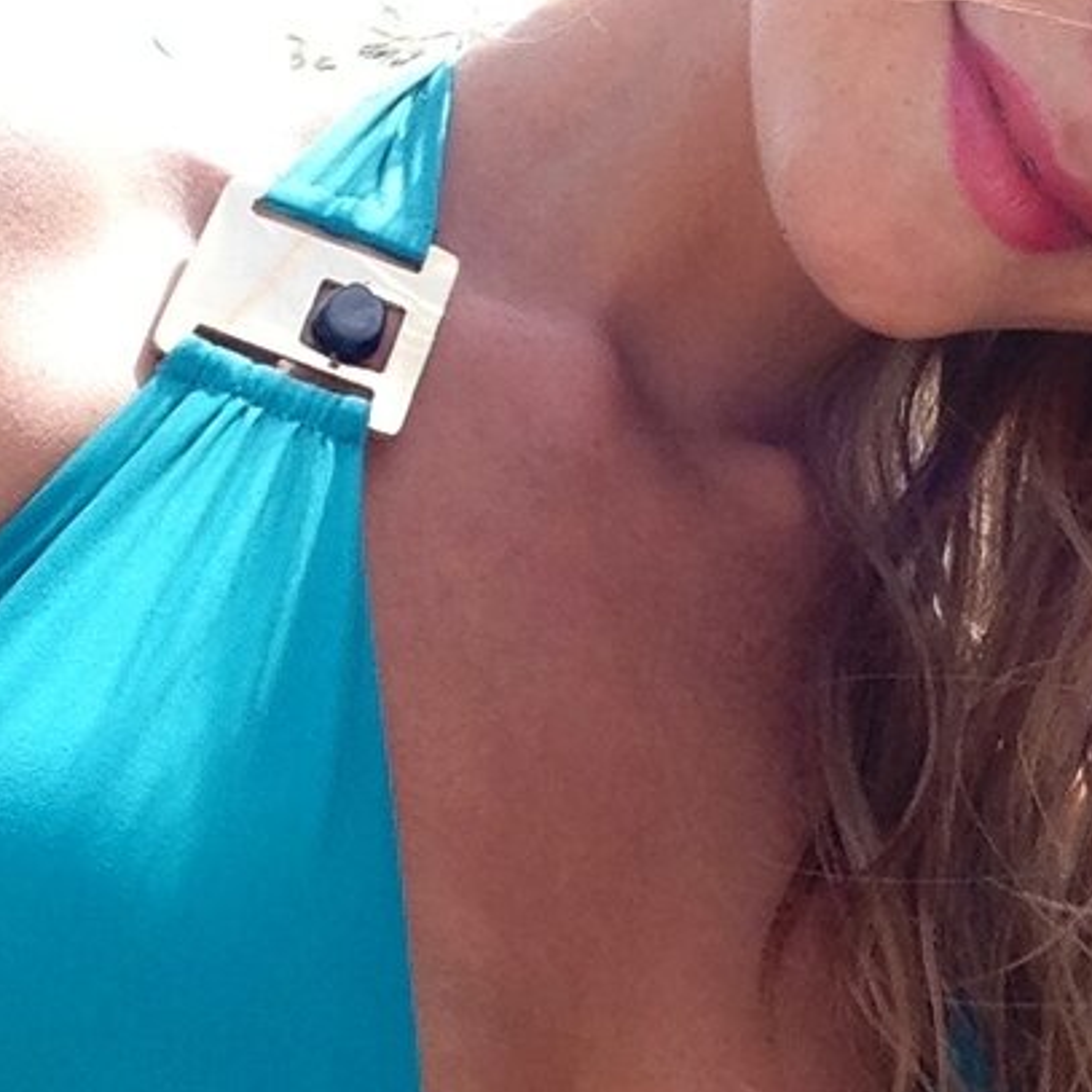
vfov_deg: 21.1
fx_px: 2927
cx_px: 775
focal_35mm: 82
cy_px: 652
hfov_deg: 21.0
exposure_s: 1/671
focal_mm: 2.18
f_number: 2.4
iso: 32
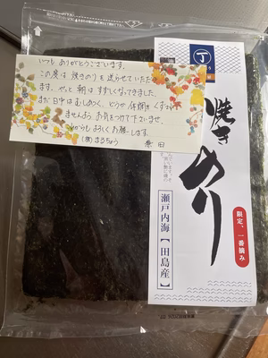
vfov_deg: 67.3
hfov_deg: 53.1
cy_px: 179
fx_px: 268
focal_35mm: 26
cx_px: 134
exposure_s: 1/121
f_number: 1.6
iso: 80
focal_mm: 4.2
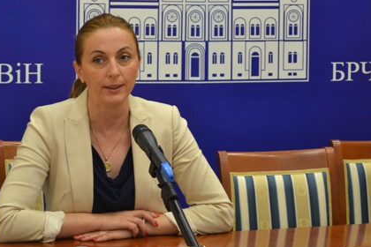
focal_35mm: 126
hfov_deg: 16.3
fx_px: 1296
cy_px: 130
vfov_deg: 10.9
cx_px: 120
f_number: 5.6
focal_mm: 55
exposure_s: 1/25
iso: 400
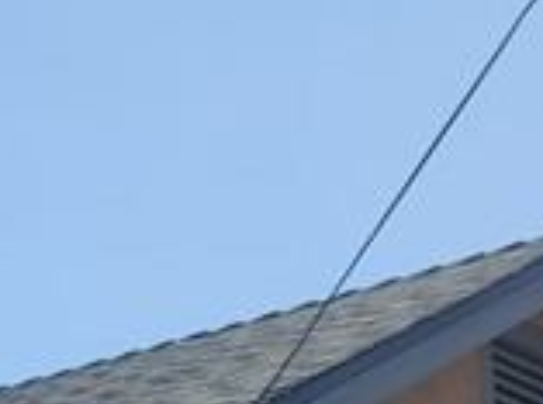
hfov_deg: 11.5
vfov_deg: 8.1
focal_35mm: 170
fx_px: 2661
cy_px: 905
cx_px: -14
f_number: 1.8
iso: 50
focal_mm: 5.58
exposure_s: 1/2564
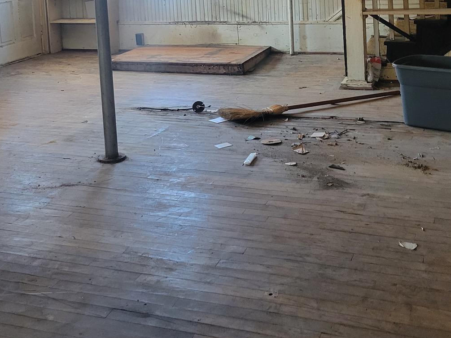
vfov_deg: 26.3
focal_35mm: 53
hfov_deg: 36.2
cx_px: 219
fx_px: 691
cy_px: 13
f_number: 1.8
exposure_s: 1/120
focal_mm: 5.4
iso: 320
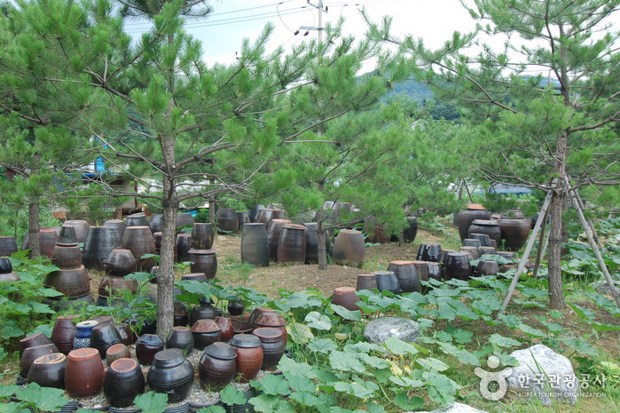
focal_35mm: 36
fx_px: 620
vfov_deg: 36.8
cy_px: 206
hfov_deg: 53.2
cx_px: 310
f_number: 6.3
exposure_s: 1/160
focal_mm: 24
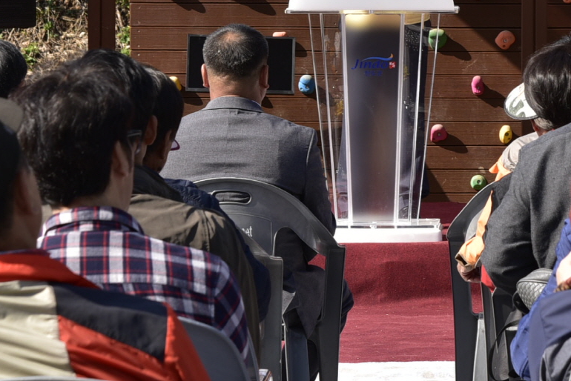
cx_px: 383
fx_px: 4205
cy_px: -104
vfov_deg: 5.2
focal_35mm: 265
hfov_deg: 7.8
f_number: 9
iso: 100
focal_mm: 85
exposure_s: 1/125
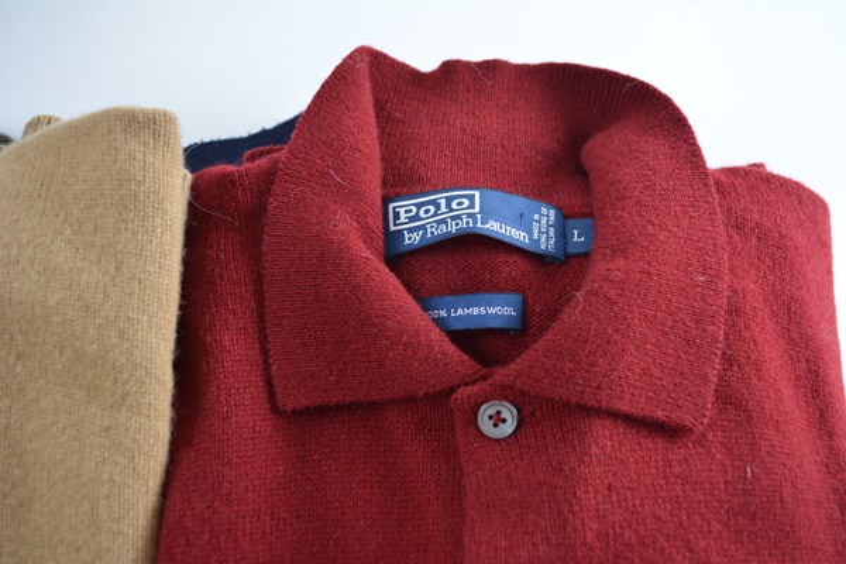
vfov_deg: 40.0
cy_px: 282
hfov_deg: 57.2
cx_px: 423
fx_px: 775
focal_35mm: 33
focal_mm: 22
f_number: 4.5
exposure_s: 1/80
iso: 400
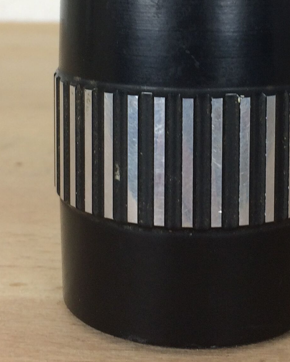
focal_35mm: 81
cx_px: 209
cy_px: 10
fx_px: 869
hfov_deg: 18.8
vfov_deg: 22.7
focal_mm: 4.15
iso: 40
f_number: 2.2
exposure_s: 1/33
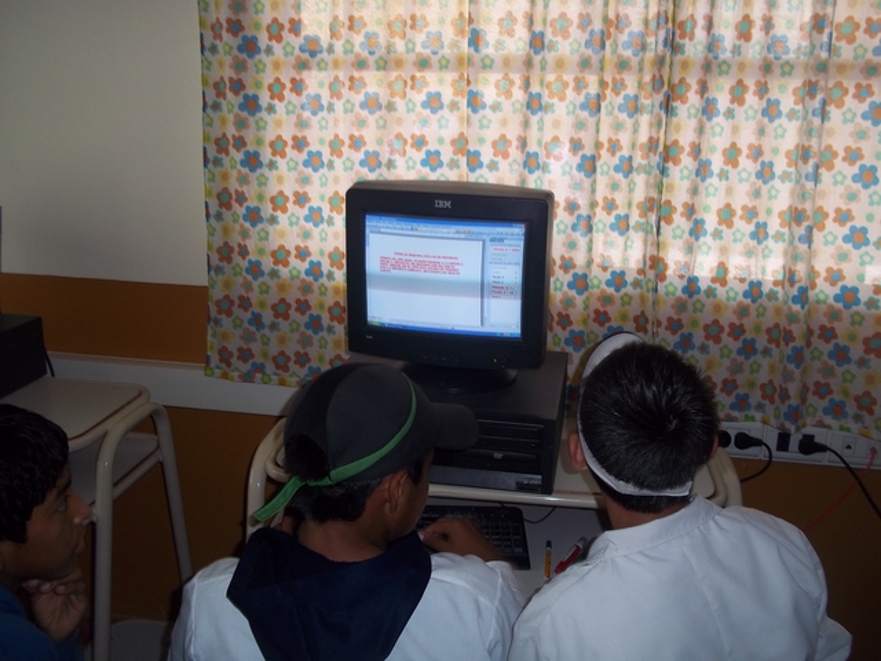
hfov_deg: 51.4
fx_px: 916
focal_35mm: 36
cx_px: 440
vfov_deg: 39.7
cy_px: 330
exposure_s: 1/30
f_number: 3.1
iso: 80
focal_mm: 6.5
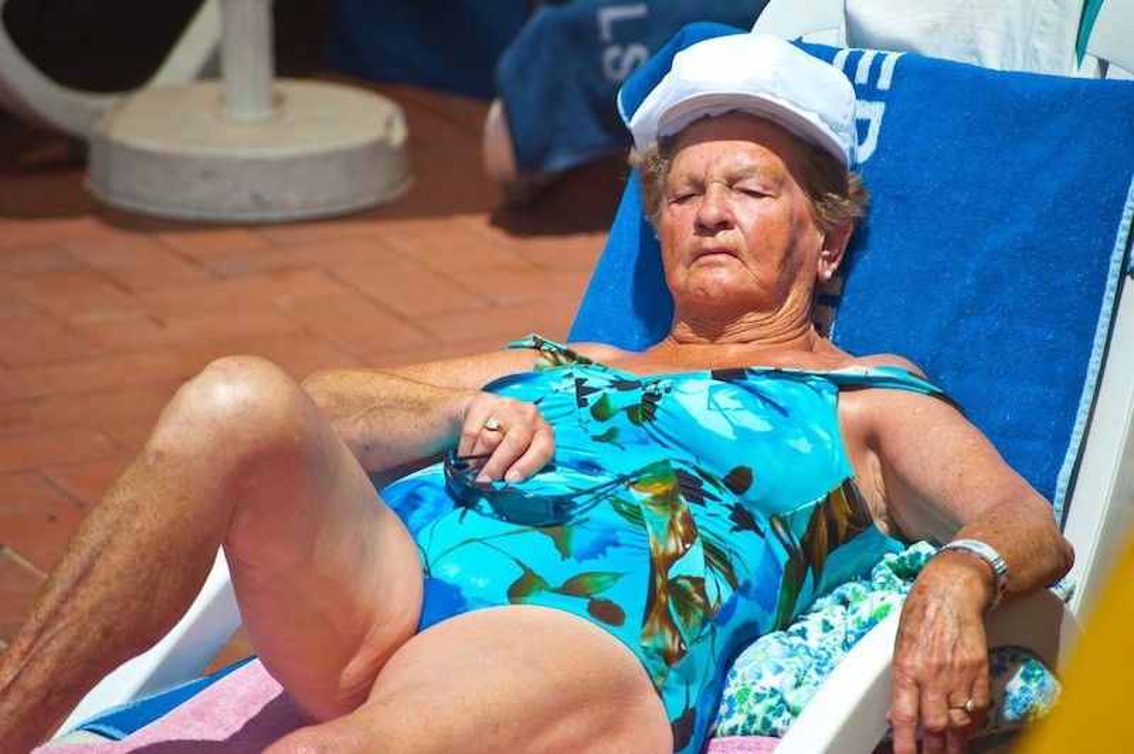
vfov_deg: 6.5
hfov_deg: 9.8
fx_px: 6609
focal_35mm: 210
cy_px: 377
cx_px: 567
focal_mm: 210
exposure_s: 1/640
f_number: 5.6
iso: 100
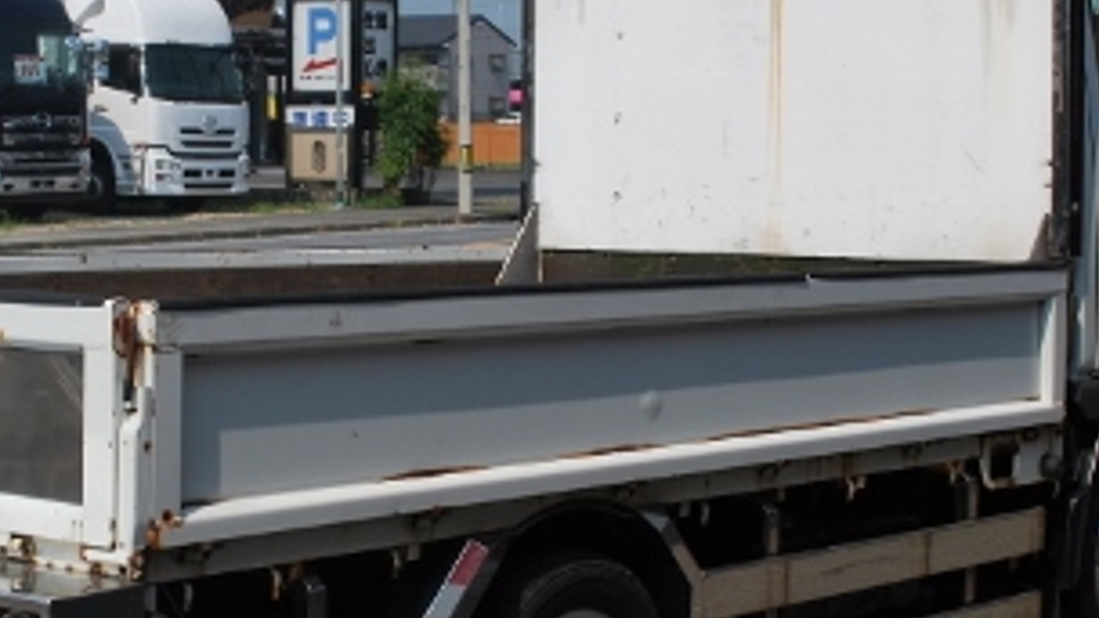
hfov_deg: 24.6
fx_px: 2506
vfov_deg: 14.1
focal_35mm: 86
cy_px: 264
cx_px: 387
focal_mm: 26
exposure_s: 1/320
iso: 100
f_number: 9
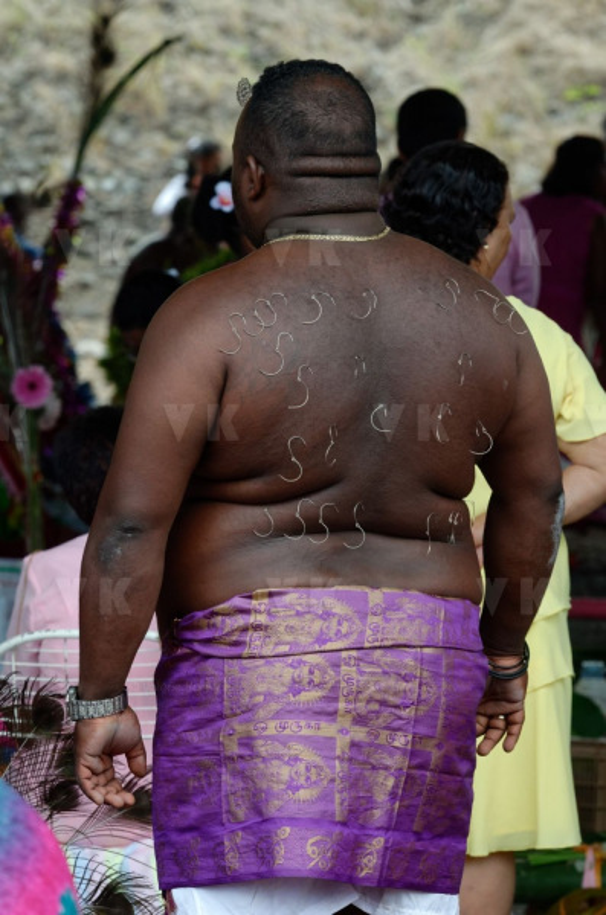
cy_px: 458
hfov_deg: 5.5
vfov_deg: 8.3
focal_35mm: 248
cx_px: 303
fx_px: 6282
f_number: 8
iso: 400
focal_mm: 165
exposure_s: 1/200
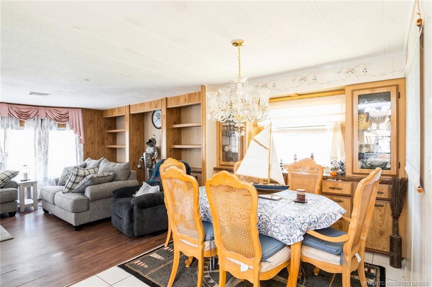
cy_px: 144
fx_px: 216
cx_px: 216
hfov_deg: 90.0
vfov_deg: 67.3
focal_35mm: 18
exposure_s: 1
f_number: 9
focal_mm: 12
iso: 200
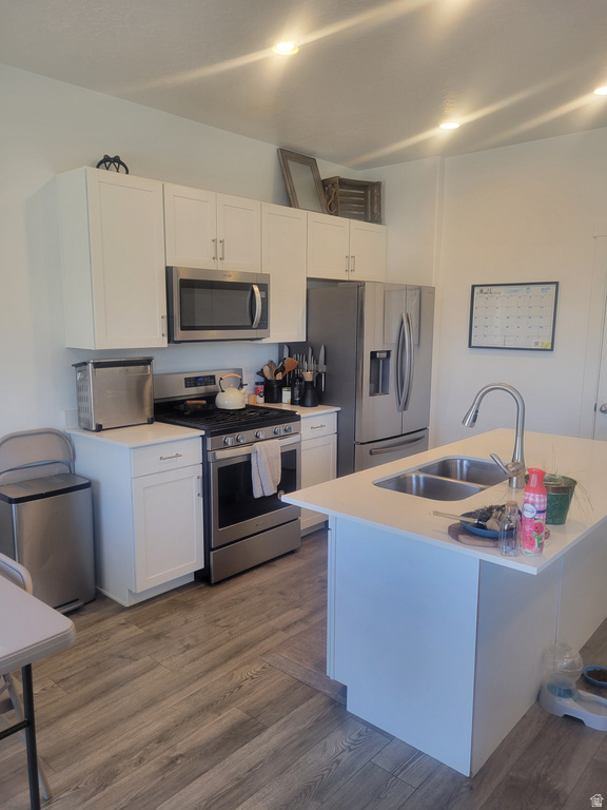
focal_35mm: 26
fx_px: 608
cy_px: 405
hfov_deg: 53.1
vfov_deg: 67.3
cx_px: 304
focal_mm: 5.4
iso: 100
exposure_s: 1/120
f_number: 1.8
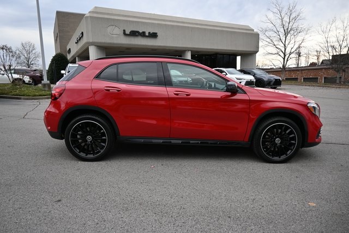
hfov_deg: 73.7
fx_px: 233
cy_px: 116
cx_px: 174
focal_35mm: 24
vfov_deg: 53.2
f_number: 4
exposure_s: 1/250
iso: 200
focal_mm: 16
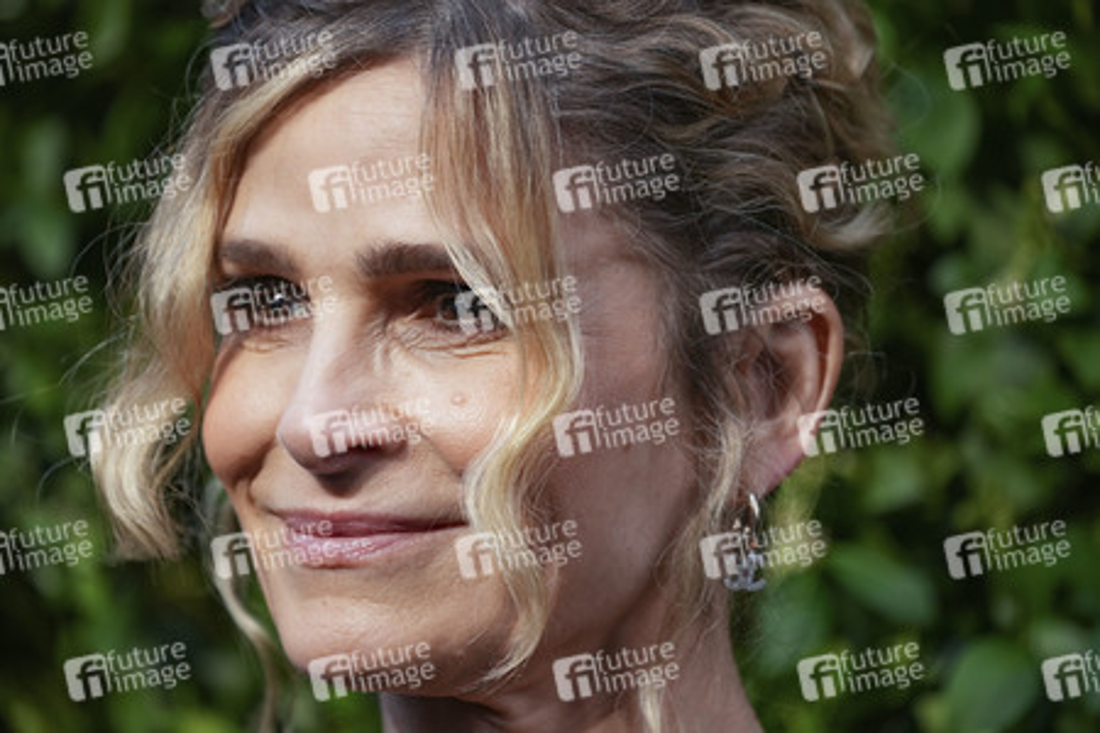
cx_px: 550
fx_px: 10449
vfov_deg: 4.0
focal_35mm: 342
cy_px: 366
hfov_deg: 6.0
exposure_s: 1/320
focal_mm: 342
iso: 2000
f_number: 5.6
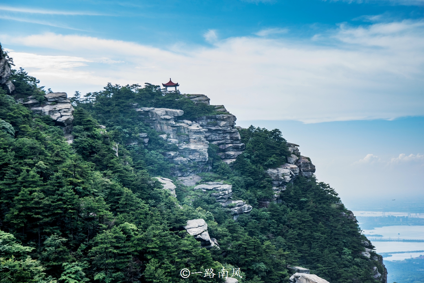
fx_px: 825
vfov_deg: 19.5
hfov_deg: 28.8
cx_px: 212
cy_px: 142
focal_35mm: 70
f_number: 11
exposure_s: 1/100
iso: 160
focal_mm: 70
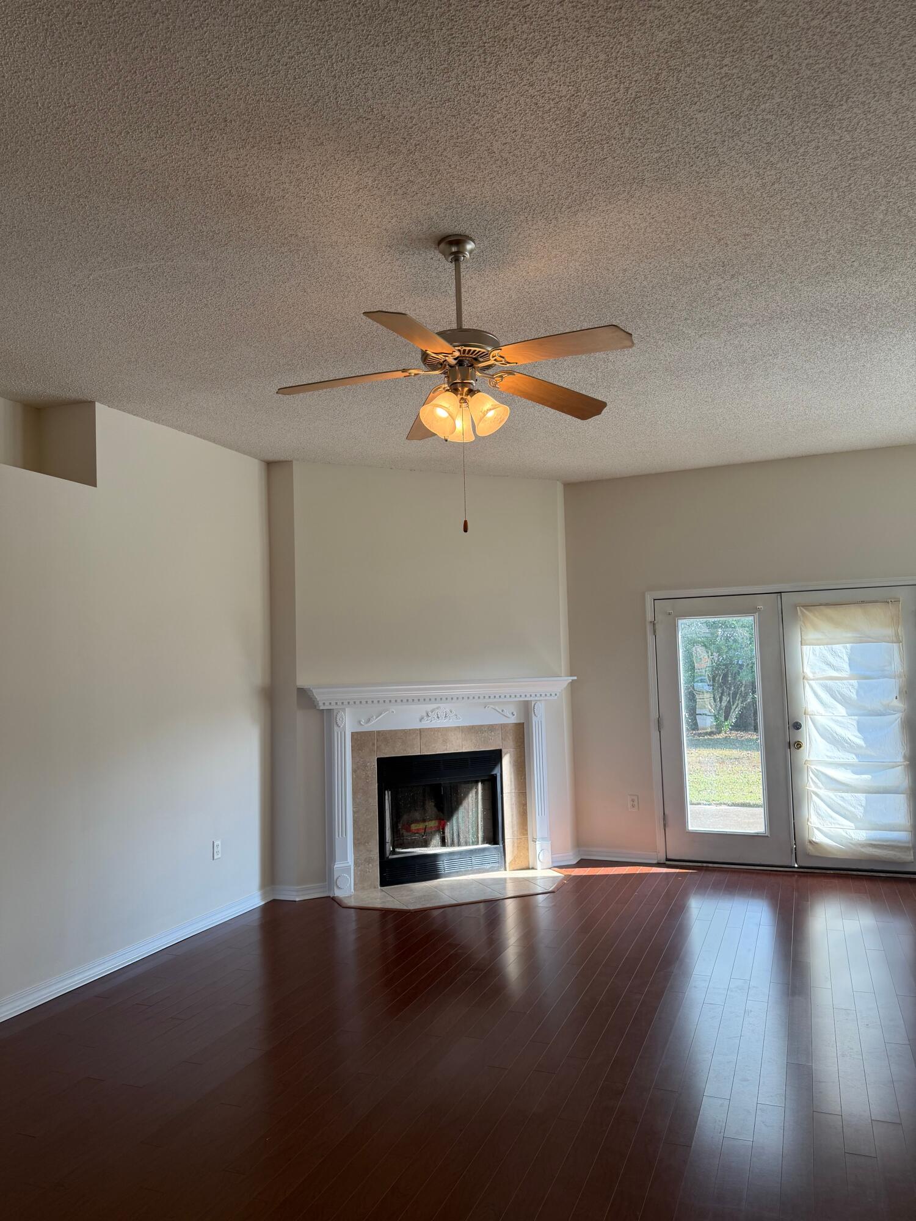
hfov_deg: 56.8
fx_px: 847
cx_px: 458
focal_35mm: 24
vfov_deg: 71.6
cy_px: 610
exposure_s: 1/164
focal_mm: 6.76
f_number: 1.78
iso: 80
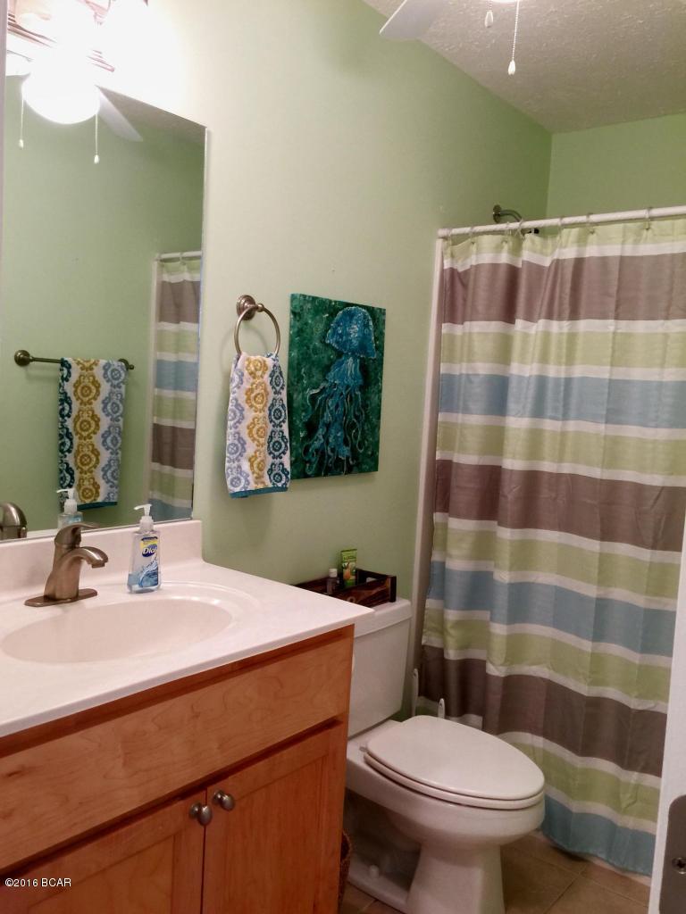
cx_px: 343
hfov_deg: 48.2
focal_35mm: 29
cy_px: 457
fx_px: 766
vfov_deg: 61.7
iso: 40
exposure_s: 1/15
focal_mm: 4.15
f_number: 2.2
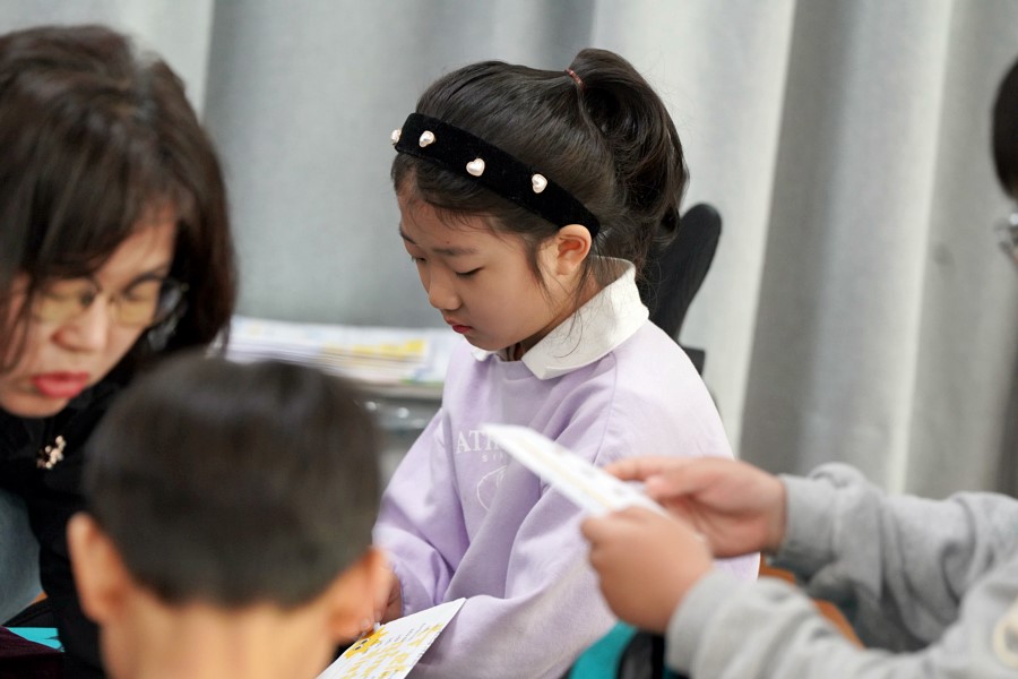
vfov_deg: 6.9
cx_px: 509
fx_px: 5655
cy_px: 340
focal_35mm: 200
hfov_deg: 10.3
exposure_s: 1/250
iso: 3200
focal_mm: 200
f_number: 4
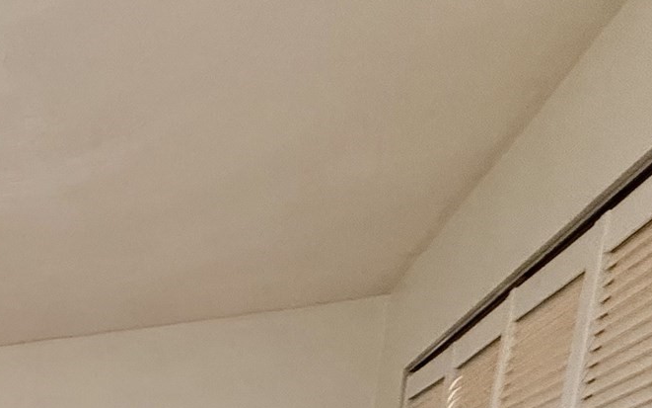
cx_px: -327
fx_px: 817
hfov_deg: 28.3
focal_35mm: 46
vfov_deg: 20.5
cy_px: 719
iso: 200
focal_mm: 2.22
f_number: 2.2
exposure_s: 1/60
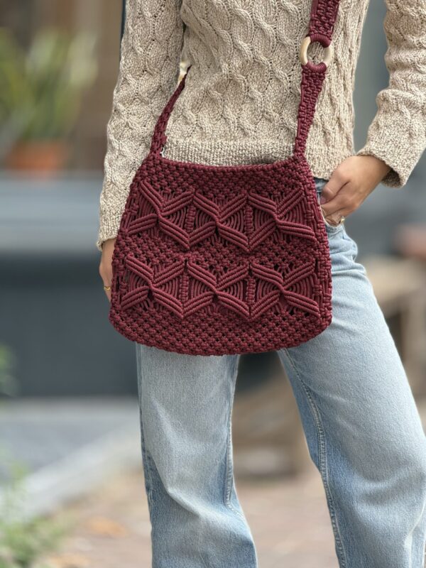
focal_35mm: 120
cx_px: 213
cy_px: 284
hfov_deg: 12.3
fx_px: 1969
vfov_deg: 16.4
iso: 64
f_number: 2.8
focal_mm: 15.66
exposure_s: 1/244
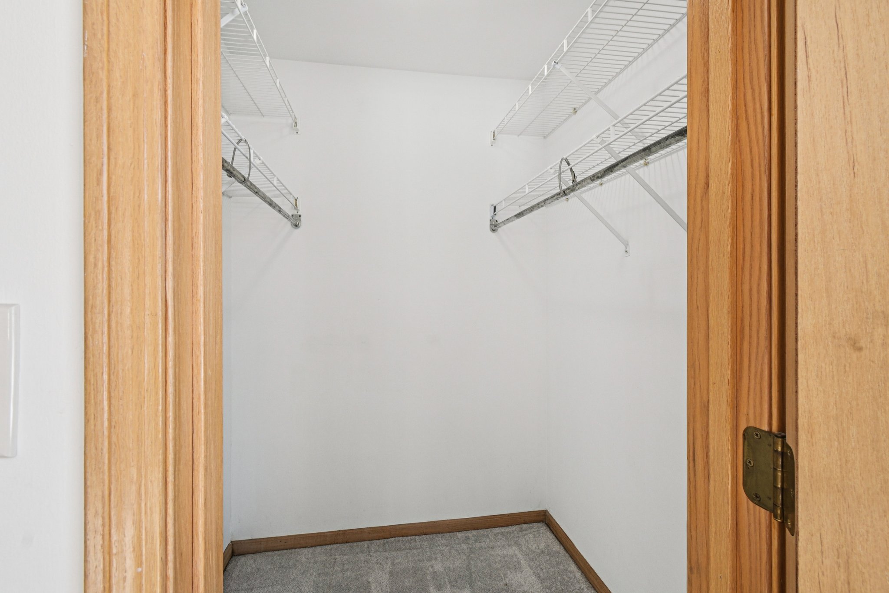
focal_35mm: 15
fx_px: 370
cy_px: 296
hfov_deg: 100.4
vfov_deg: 77.3
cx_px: 444
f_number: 8
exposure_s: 1/15
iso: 320
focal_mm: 10
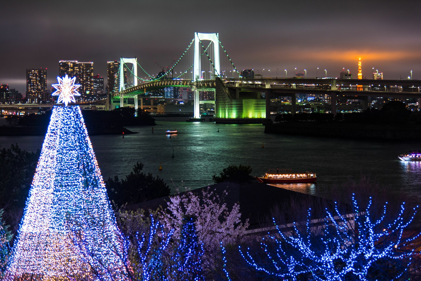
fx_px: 725
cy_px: 140
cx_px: 210
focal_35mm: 62
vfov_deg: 21.9
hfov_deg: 32.4
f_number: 4
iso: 200
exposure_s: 1/1.67
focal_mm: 62
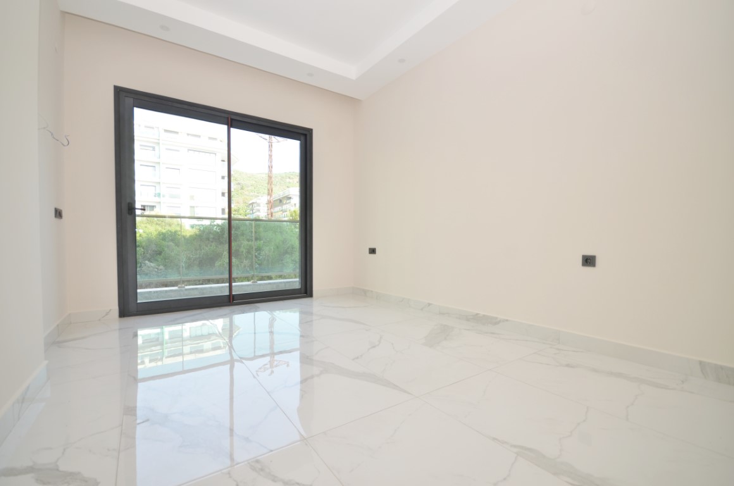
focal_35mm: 15
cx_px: 367
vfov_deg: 77.1
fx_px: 305
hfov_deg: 100.5
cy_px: 243
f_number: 5.6
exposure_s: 1/125
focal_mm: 10
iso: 200
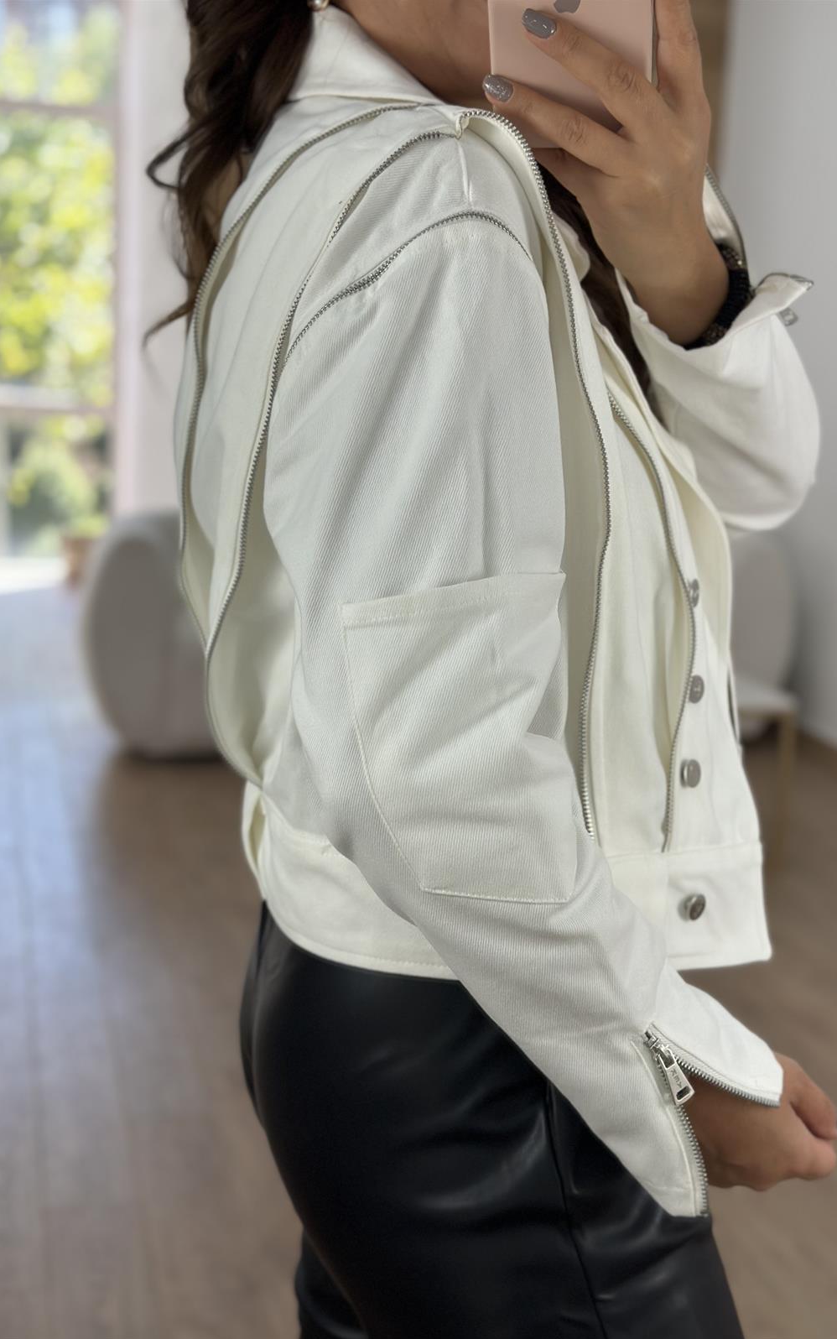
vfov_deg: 39.6
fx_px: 1861
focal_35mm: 51
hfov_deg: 25.3
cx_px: 475
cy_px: 670
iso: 80
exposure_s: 1/541
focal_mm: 6.86
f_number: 1.78
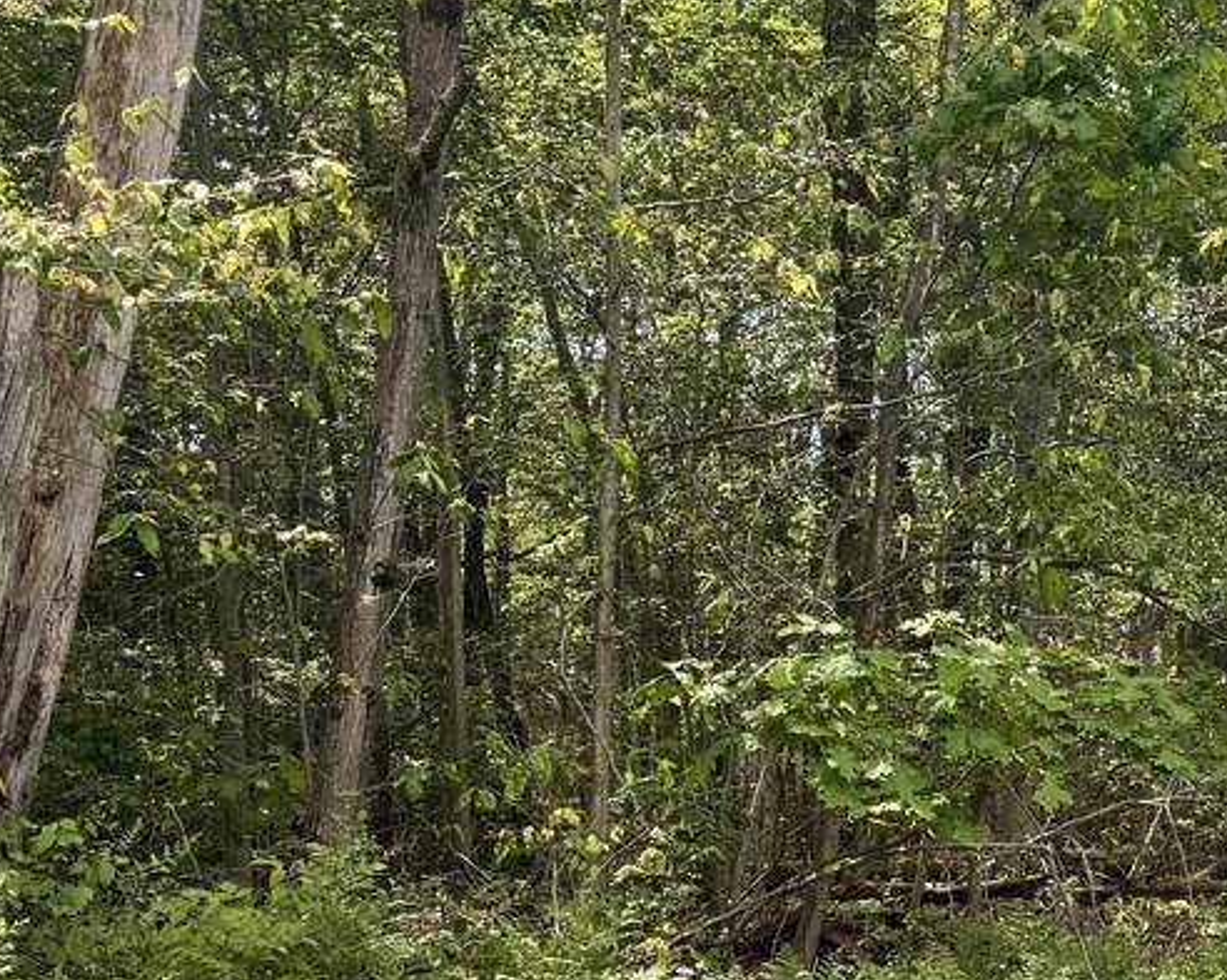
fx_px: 2214
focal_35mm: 61
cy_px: 868
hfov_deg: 30.5
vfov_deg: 24.3
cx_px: 918
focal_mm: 6.76
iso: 80
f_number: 1.78
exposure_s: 1/627
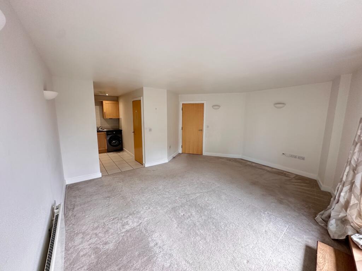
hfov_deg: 102.1
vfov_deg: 85.7
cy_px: 136
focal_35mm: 14
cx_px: 181
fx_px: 146
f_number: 2.2
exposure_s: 1/99
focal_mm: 2.22
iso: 250
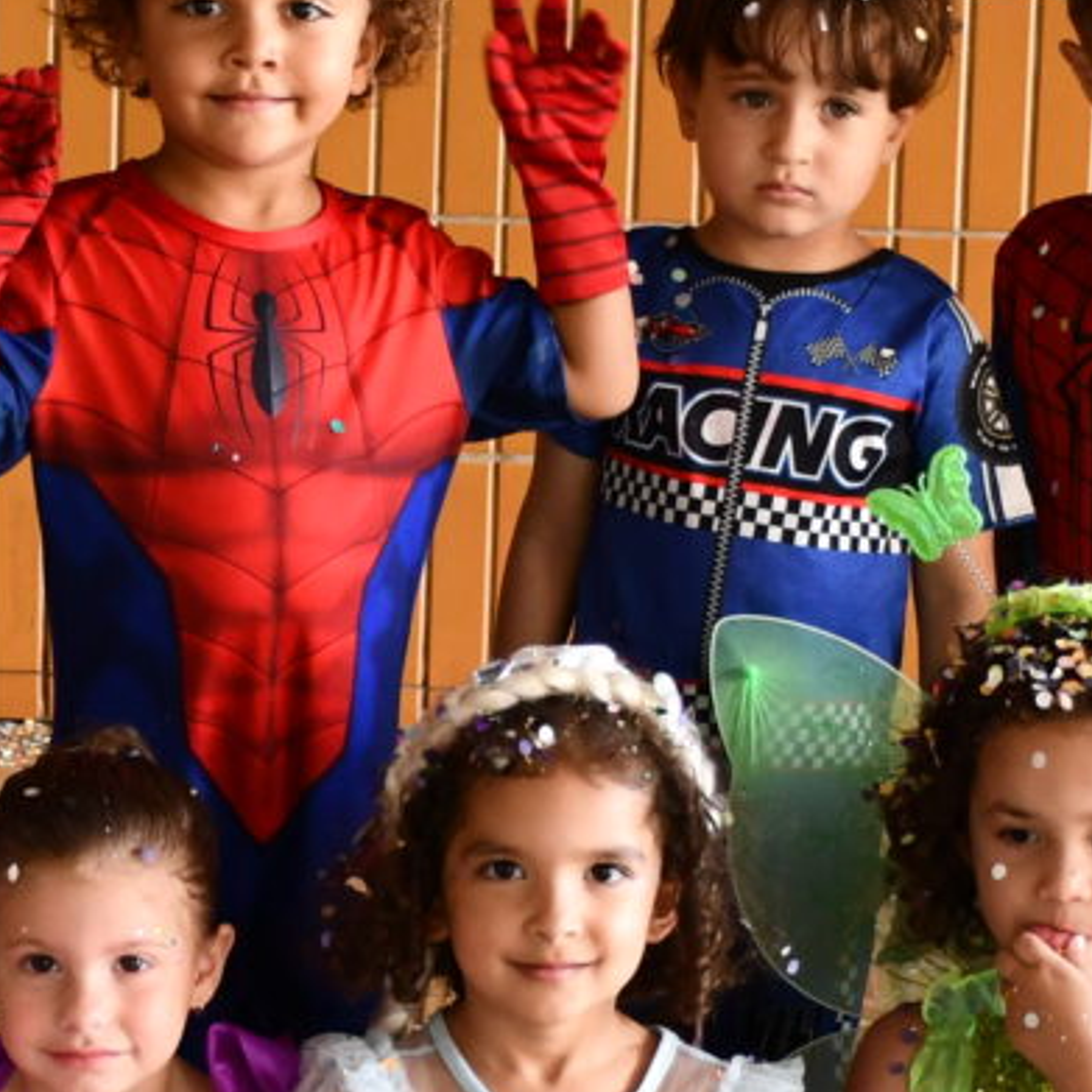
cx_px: 75
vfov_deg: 9.3
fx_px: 6710
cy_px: 835
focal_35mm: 188
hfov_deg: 9.3
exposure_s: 1/125
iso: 900
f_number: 4
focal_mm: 30
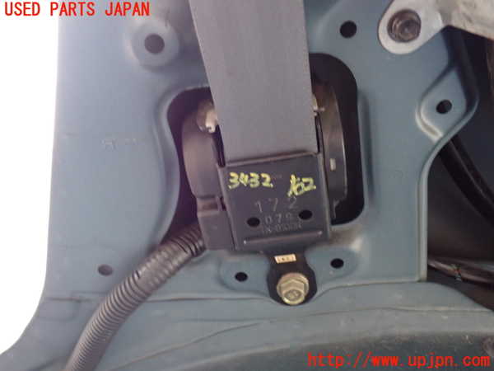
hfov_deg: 49.0
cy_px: 186
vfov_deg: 37.7
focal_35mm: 38
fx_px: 542
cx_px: 247
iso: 800
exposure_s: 1/15
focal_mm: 6.83
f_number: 2.7
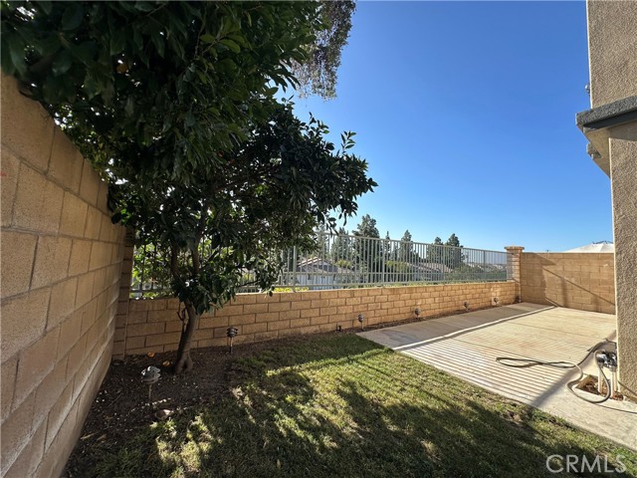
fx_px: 258
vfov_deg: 85.7
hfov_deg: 102.1
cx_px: 318
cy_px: 239
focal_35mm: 14
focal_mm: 2.22
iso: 40
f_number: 2.2
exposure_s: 1/818
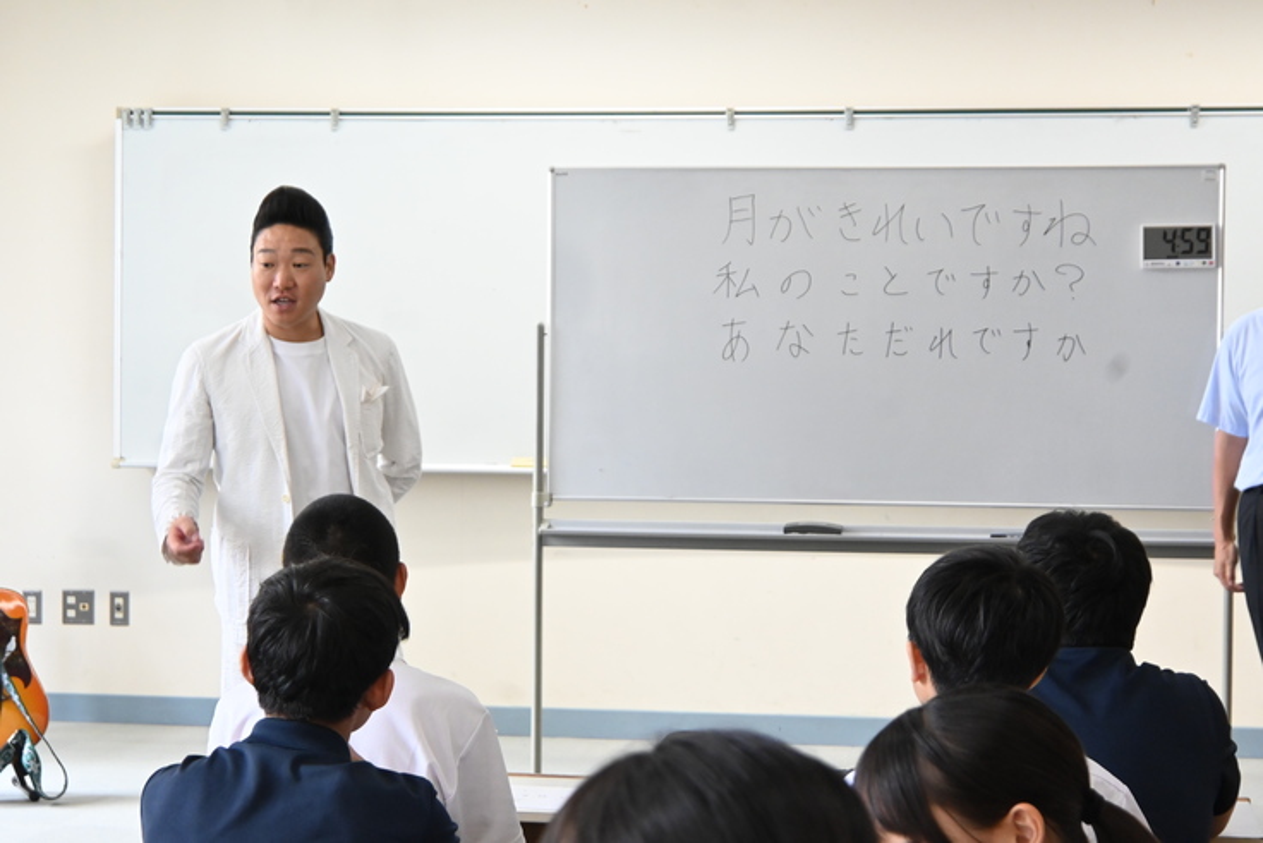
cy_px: 422
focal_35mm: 75
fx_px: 2632
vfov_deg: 18.2
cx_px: 632
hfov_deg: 27.0
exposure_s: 1/125
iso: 2200
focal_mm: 50
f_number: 6.3
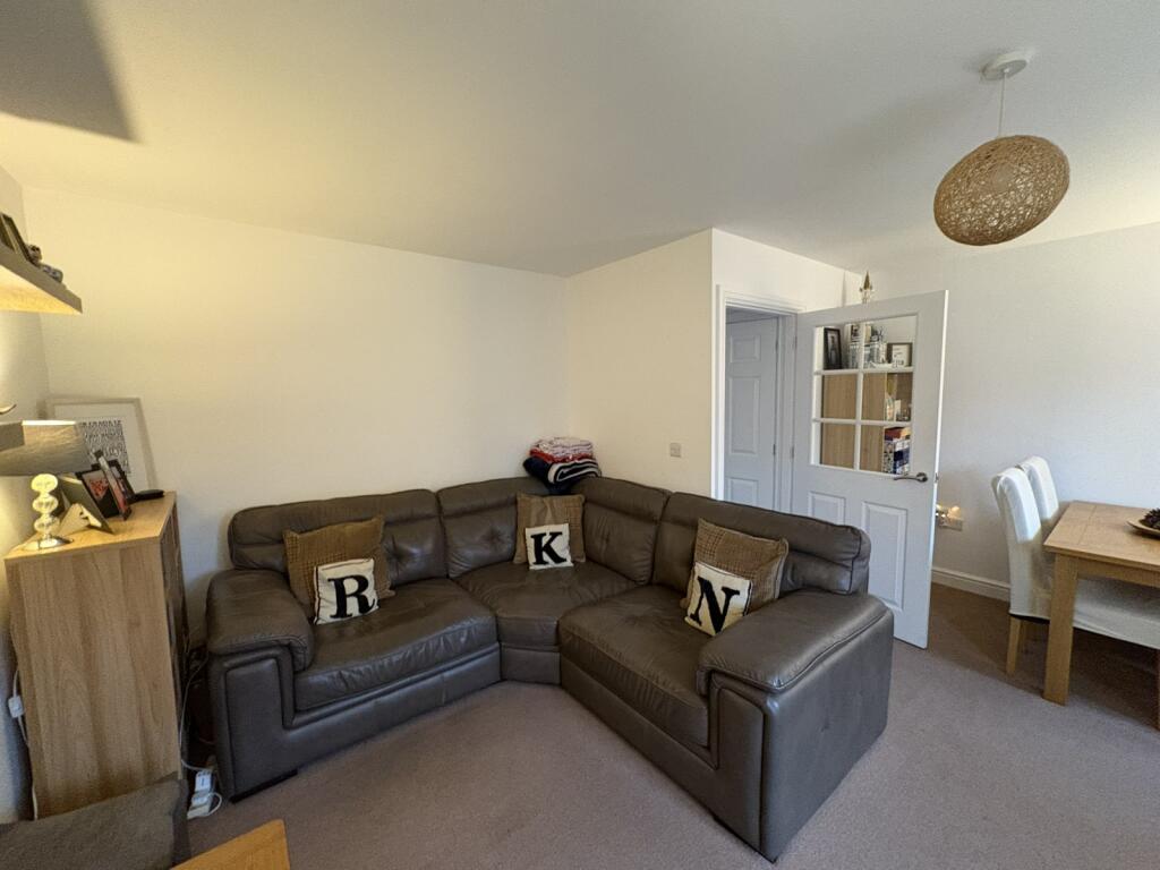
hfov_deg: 102.1
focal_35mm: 14
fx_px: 469
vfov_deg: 85.7
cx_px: 580
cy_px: 435
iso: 400
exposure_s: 1/33
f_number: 2.2
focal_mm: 2.22
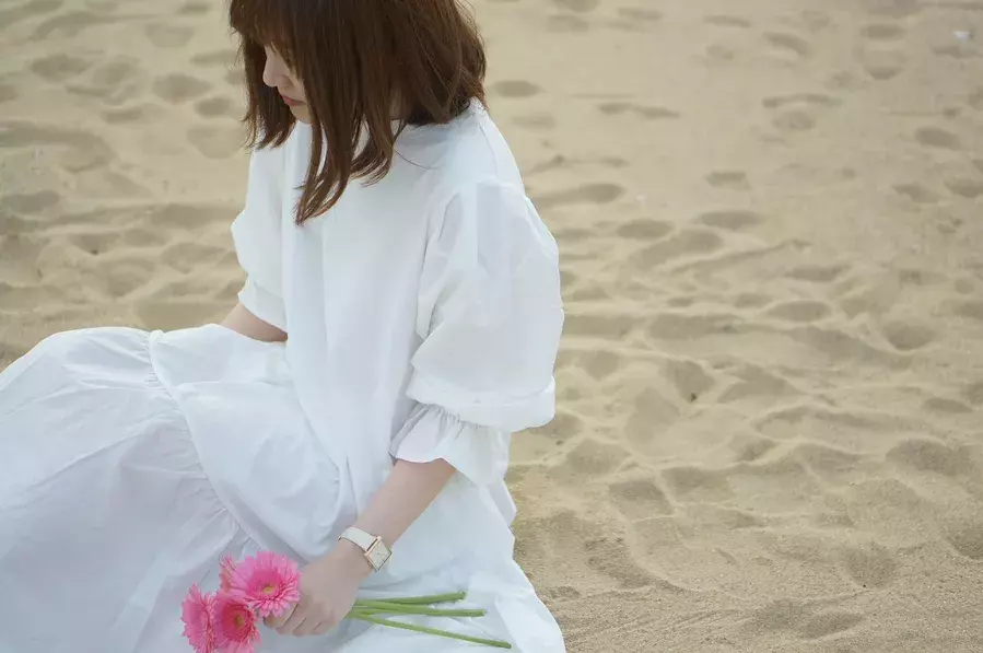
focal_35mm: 75
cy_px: 326
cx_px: 492
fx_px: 2045
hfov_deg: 27.0
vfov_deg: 18.1
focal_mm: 50
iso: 100
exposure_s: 1/1000
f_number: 1.8
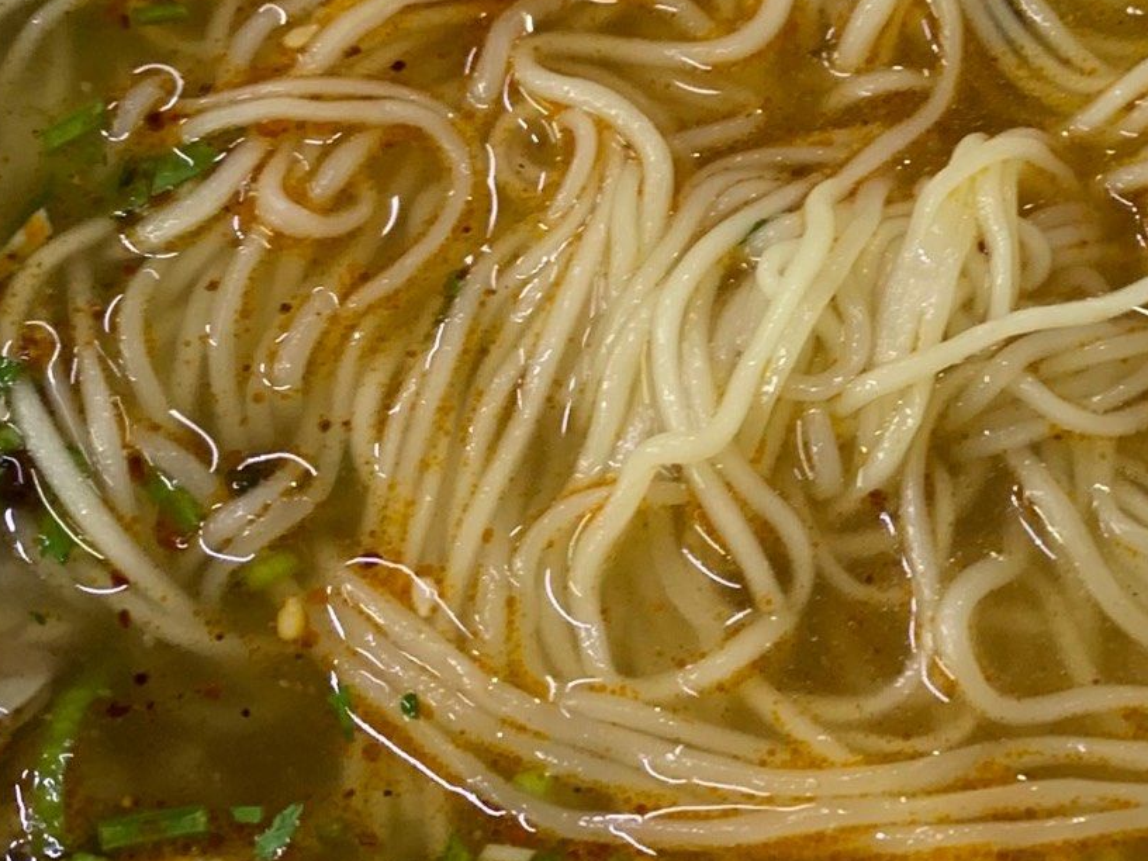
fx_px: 2885
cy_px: 155
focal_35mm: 87
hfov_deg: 21.4
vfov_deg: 16.8
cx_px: 1263
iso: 100
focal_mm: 4.25
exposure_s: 1/50
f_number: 1.8
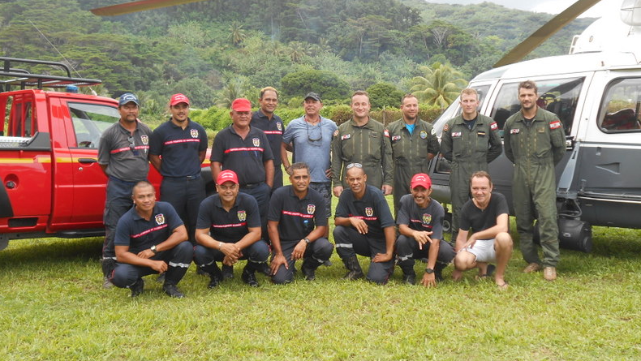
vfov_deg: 27.7
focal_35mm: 43
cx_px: 323
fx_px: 731
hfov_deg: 47.3
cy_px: 165
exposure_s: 1/125
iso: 80
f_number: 3.9
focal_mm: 6.7
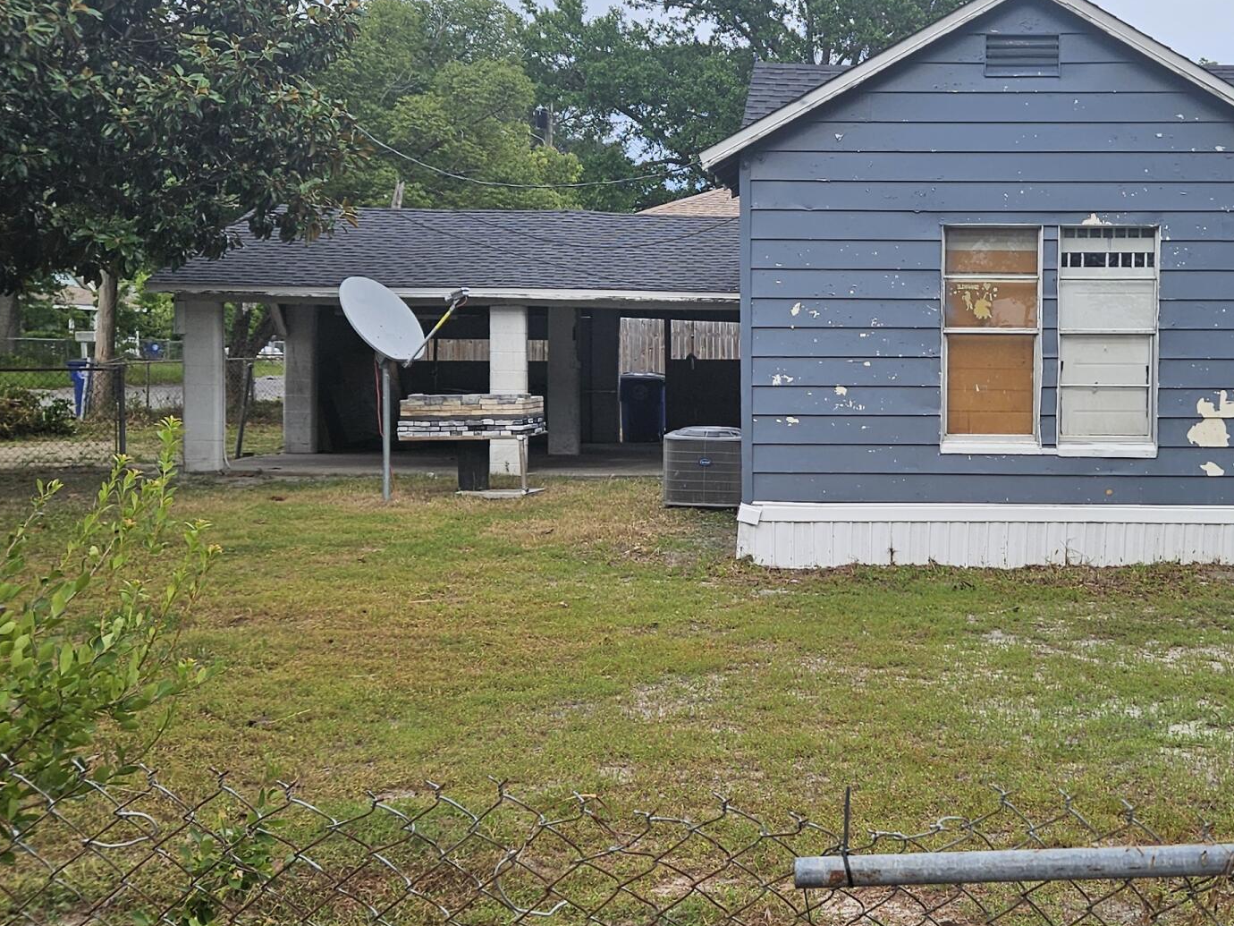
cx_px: 898
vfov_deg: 29.1
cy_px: 452
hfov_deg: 37.4
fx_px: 1782
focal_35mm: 50
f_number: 1.8
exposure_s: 1/583
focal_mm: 5.4
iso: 25
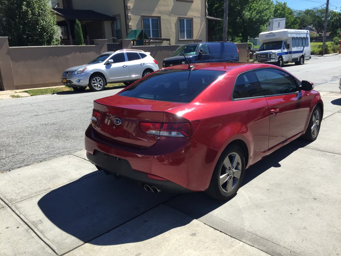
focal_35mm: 29
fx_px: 286
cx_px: 170
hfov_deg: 61.7
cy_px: 128
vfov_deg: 48.2
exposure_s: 1/1319
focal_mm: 4.15
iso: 32
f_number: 2.2
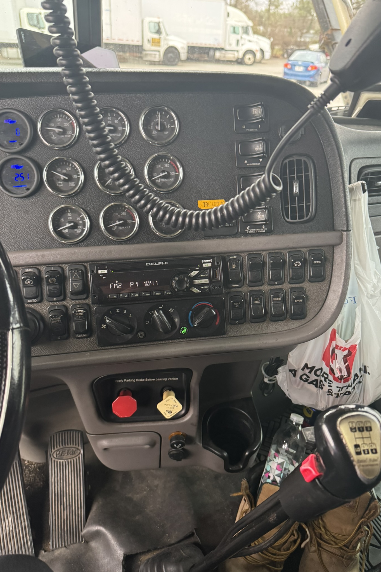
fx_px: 397
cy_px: 286
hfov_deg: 51.2
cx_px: 203
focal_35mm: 25
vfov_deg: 71.5
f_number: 1.78
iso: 500
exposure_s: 1/60
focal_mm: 6.76
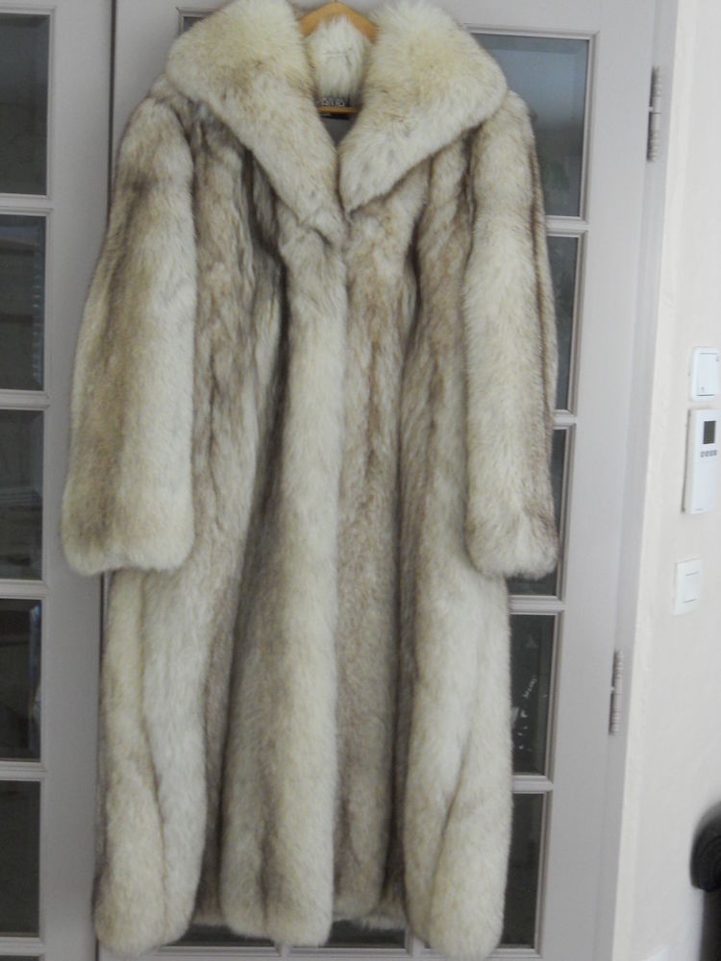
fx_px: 1277
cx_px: 360
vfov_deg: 41.2
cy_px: 480
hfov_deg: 31.5
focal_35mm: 46
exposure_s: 1/40
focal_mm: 8.3
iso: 400
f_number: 3.4
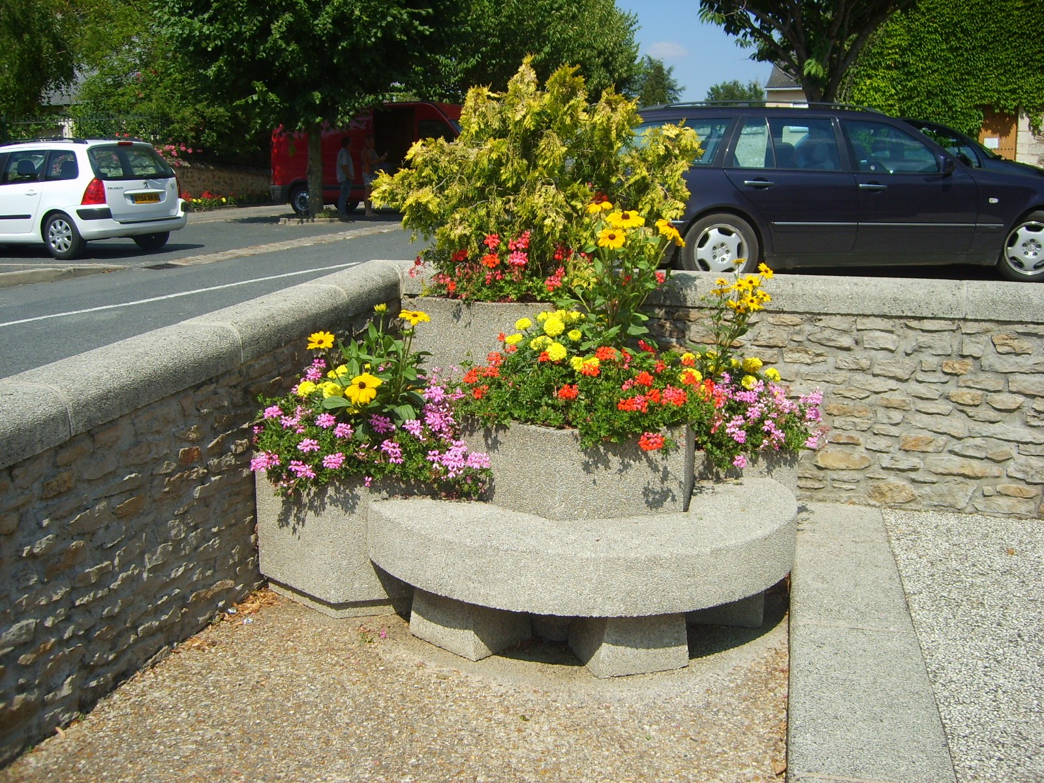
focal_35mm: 35
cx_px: 522
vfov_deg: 40.7
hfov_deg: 52.6
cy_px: 392
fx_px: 1056
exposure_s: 1/180
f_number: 7.1
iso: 50
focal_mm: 5.8
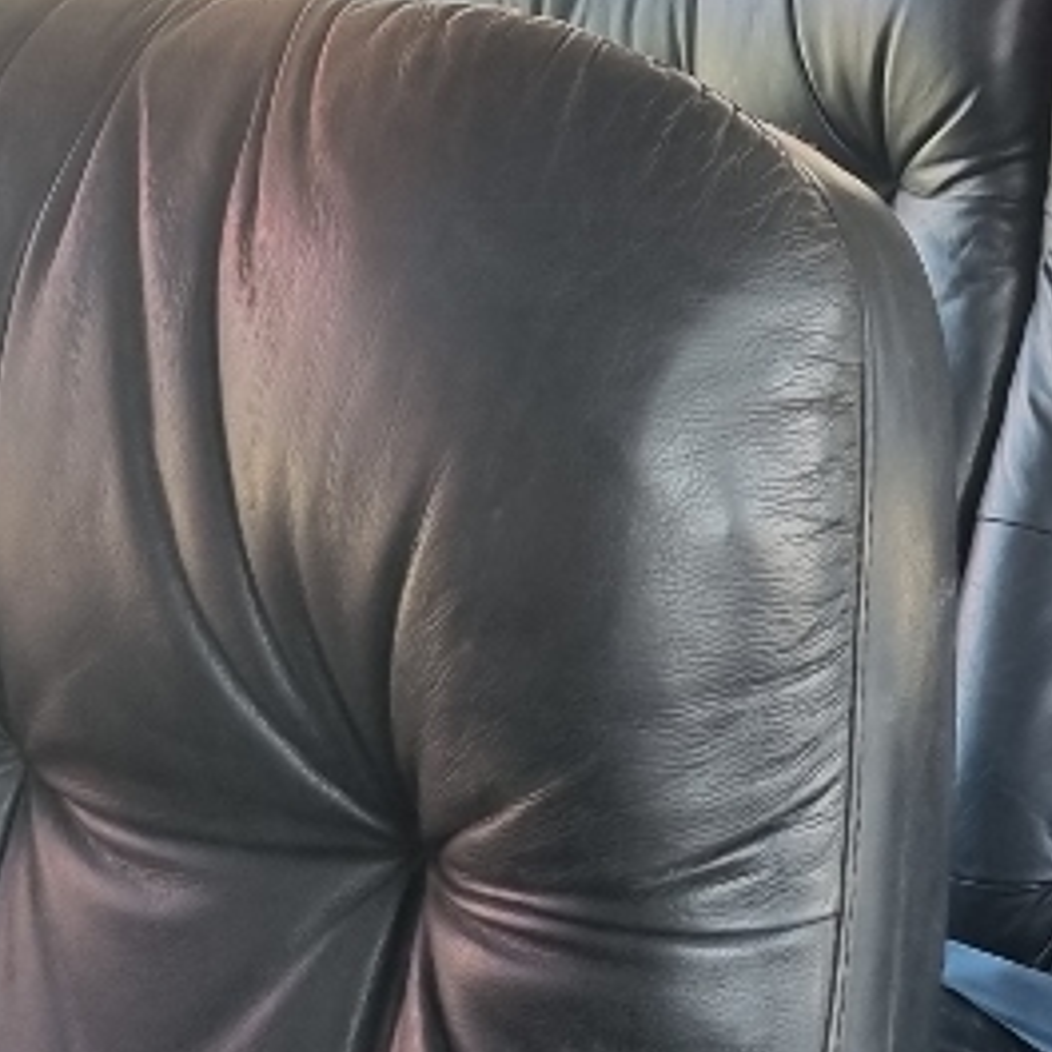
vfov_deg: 19.5
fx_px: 3060
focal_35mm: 89
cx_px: 797
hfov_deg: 19.4
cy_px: 418
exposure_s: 1/100
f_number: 1.8
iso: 125
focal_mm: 5.4
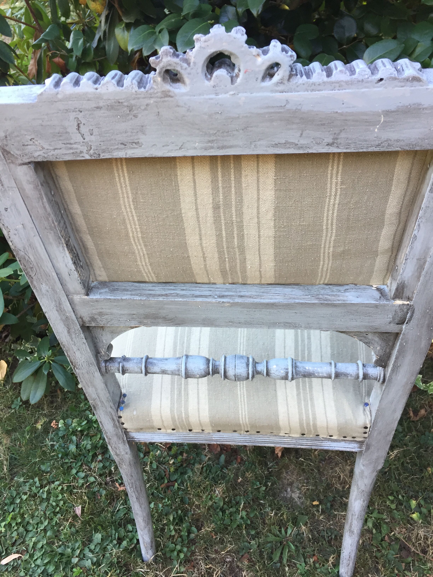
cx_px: 216
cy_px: 288
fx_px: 484
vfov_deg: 61.7
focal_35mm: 29
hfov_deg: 48.2
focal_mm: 4.15
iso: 32
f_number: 2.2
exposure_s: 1/33
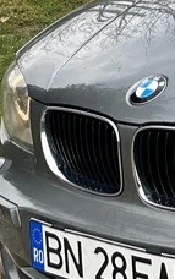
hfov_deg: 7.3
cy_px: -33
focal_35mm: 161
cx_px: 498
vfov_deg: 12.7
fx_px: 1225
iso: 50
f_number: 1.6
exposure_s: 1/646
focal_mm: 5.1
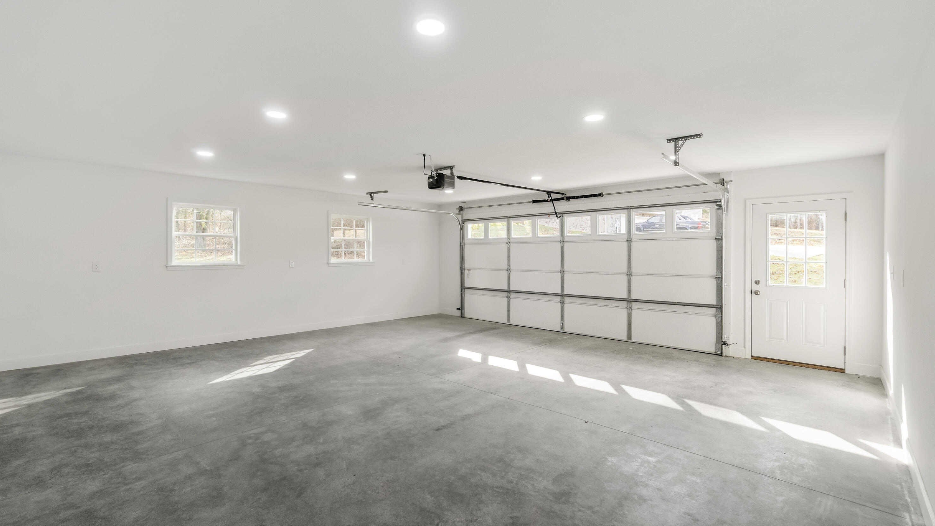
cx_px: 463
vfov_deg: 67.0
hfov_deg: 99.4
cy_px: 246
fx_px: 397
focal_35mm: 16
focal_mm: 10
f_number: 8
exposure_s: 1/40
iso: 320
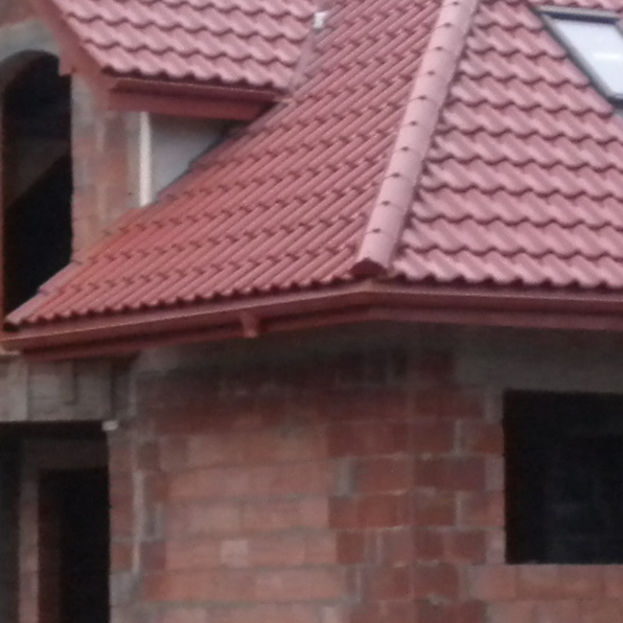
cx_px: 538
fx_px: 4072
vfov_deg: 8.7
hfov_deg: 8.7
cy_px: 134
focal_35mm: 200
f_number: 3.9
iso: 400
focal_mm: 9.3
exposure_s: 1/35
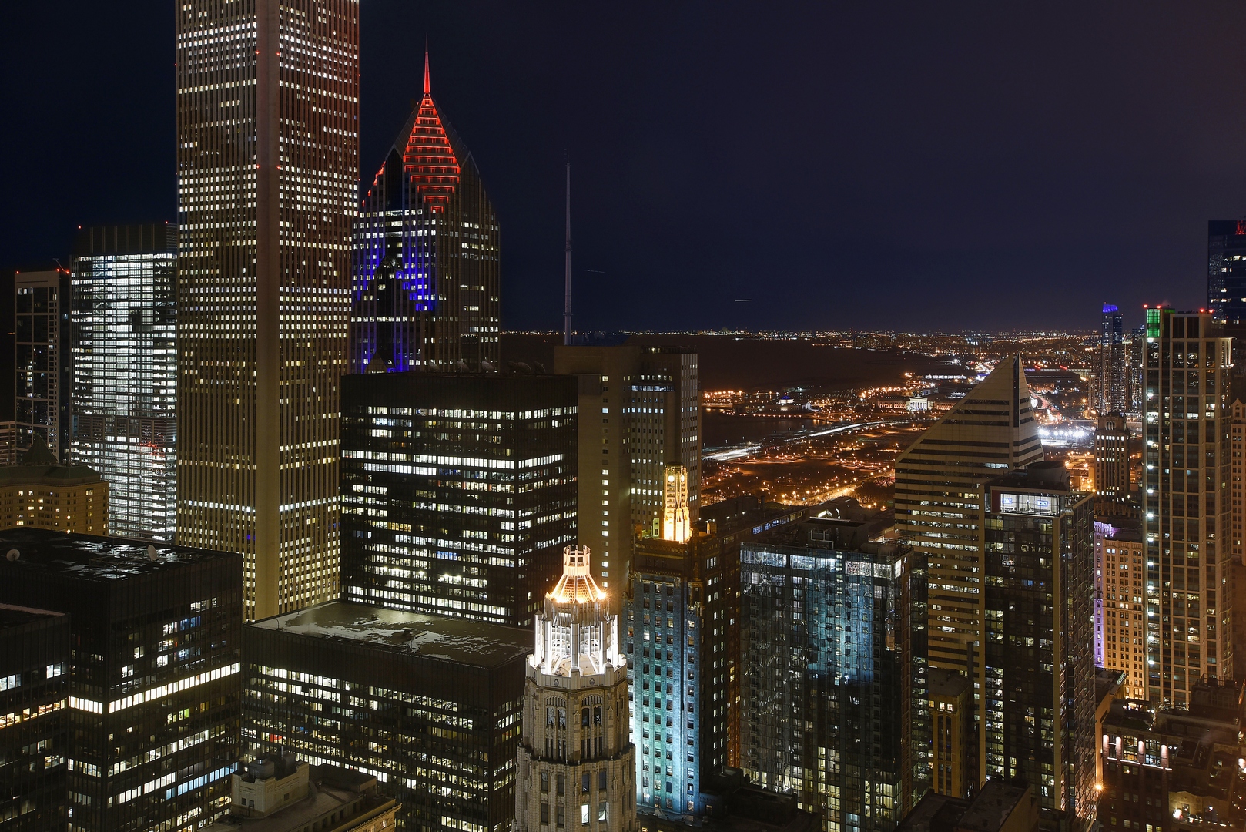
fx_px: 1212
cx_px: 623
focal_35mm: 35
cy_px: 416
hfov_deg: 54.4
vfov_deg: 37.9
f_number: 9
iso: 200
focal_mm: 35
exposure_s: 6
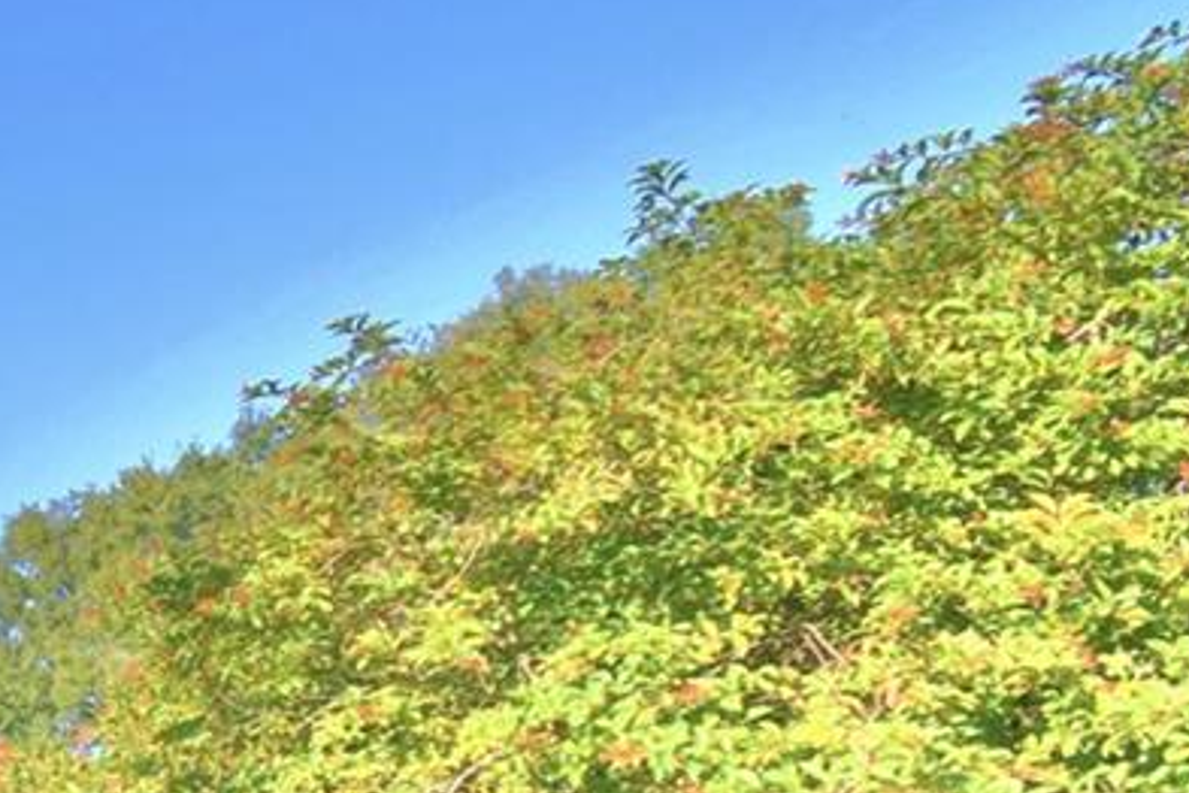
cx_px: -1047
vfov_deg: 20.5
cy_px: 1011
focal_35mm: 61
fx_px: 2015
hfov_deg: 20.5
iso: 100
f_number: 7.1
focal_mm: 10
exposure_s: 1/250
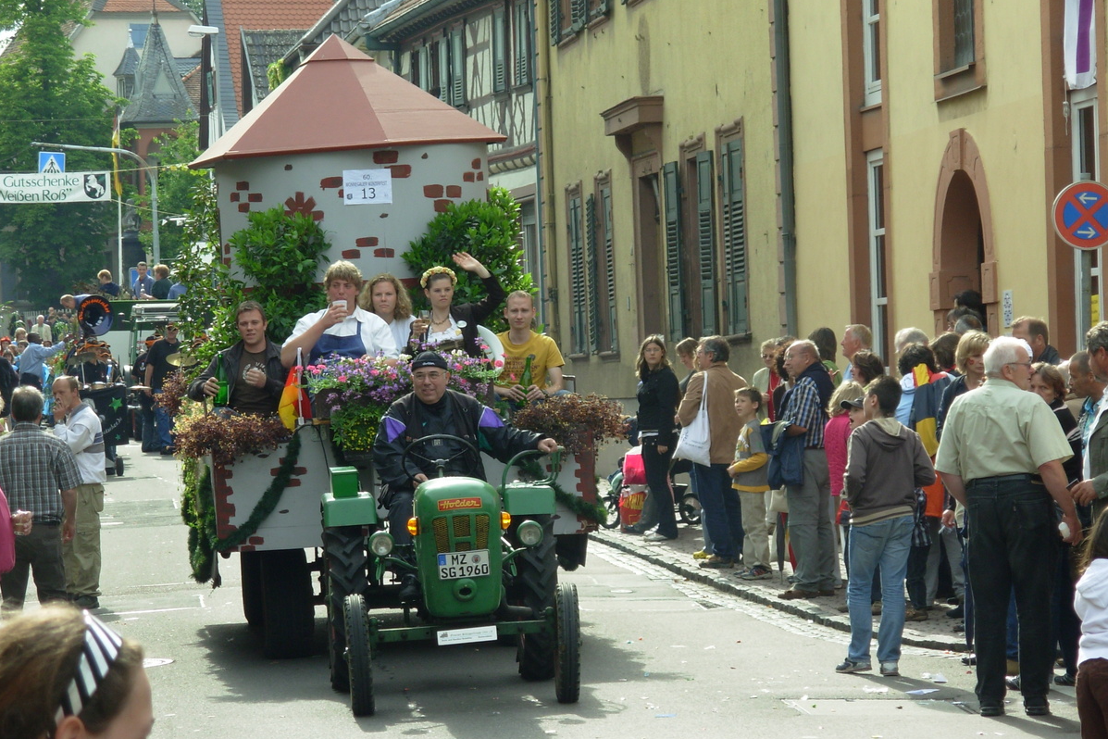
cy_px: 390
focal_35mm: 148
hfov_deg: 13.9
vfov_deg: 9.3
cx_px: 554
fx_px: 4555
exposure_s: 1/215
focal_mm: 23.5
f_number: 4.5
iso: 50
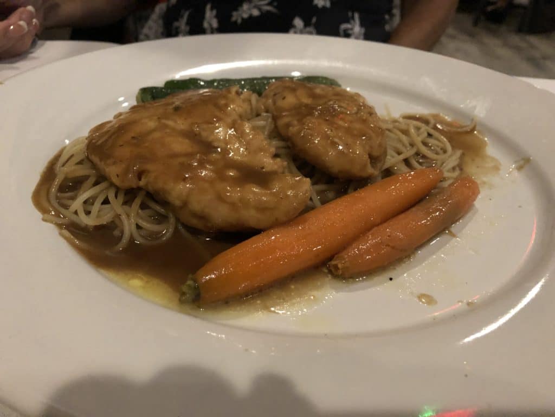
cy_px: 208
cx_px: 278
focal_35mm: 28
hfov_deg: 63.4
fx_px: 449
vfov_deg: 49.7
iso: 160
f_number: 1.8
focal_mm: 3.99
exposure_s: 1/4
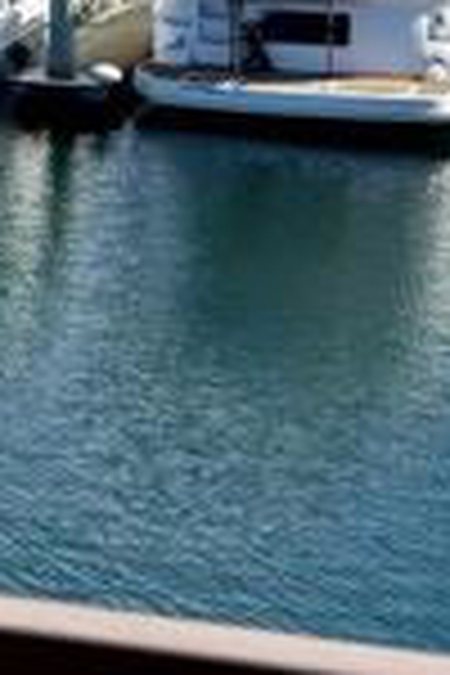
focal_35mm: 184
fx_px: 3450
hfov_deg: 6.4
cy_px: -302
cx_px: -1192
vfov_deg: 10.8
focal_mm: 5.96
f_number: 1.6
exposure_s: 1/4255
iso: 50
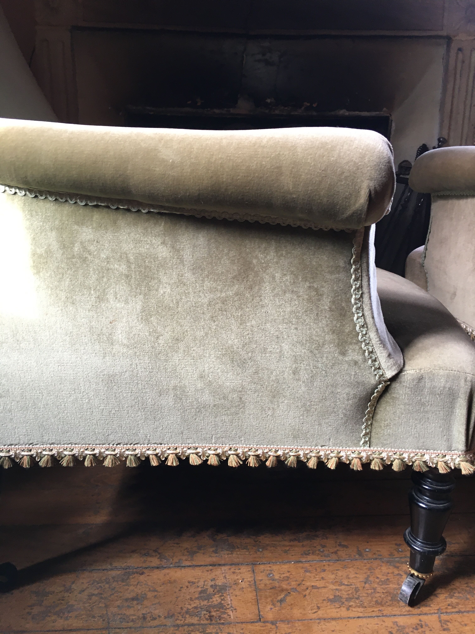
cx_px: 238
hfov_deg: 48.2
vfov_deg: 61.7
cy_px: 317
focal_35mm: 29
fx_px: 531
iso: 100
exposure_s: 1/33
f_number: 2.2
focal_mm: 4.15
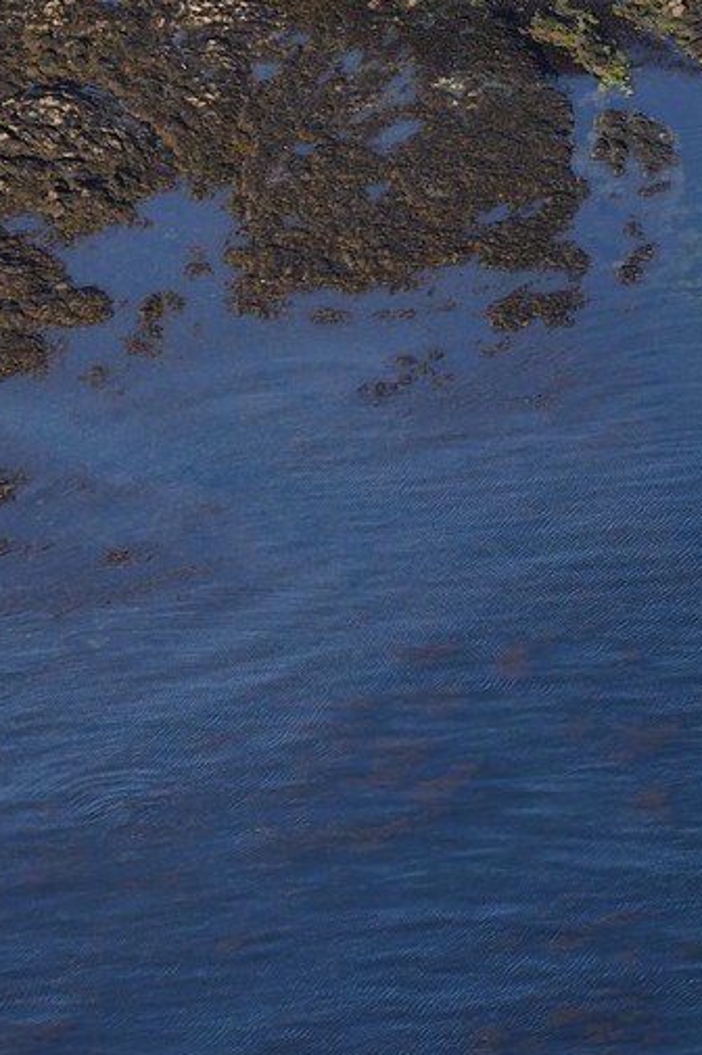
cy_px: -577
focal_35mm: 222
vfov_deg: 9.0
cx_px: 558
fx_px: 6502
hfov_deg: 6.2
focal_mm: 70
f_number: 8
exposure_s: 1/1250
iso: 800
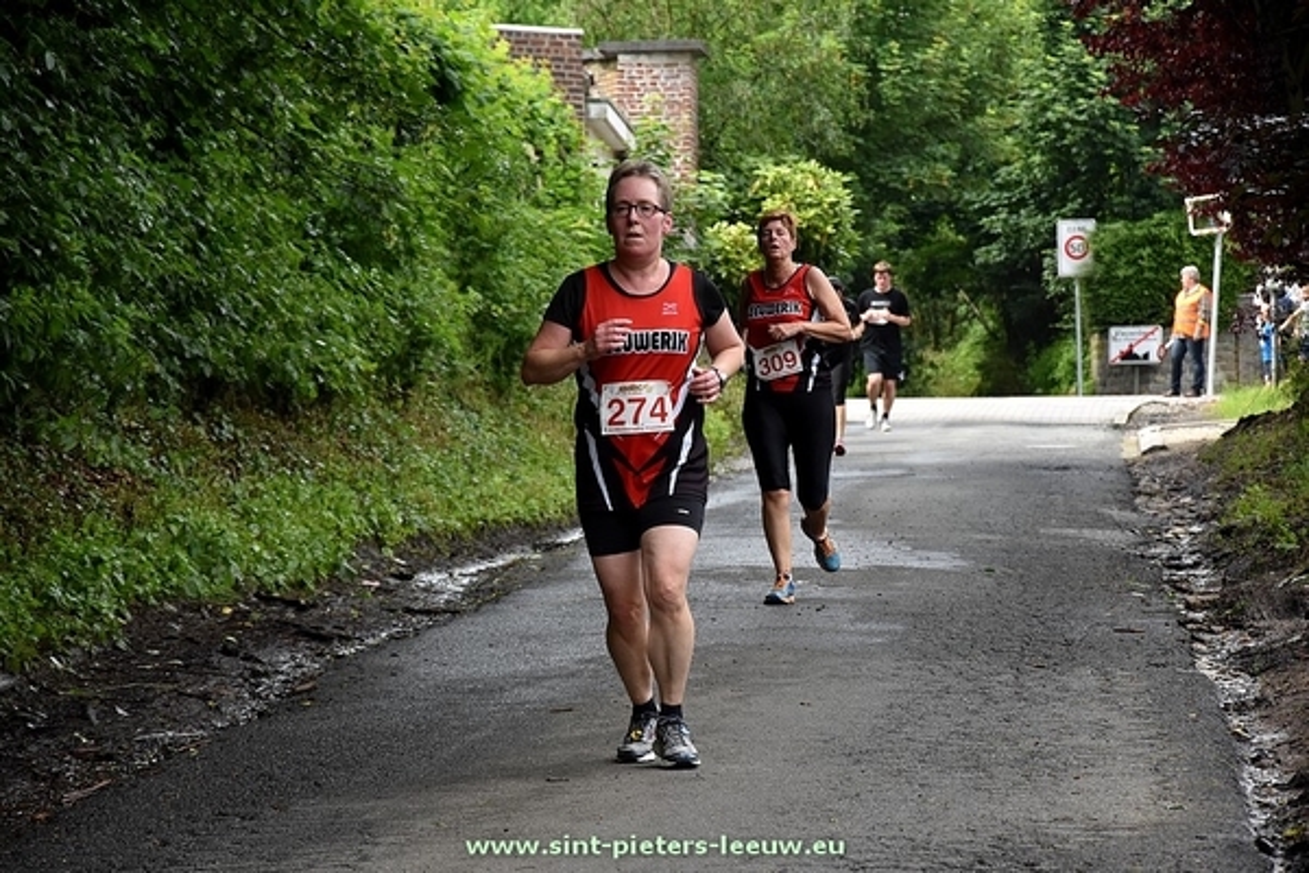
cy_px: 436
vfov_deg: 8.7
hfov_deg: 13.0
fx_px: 5726
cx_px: 654
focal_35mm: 158
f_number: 5.6
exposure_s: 1/640
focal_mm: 105
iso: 800
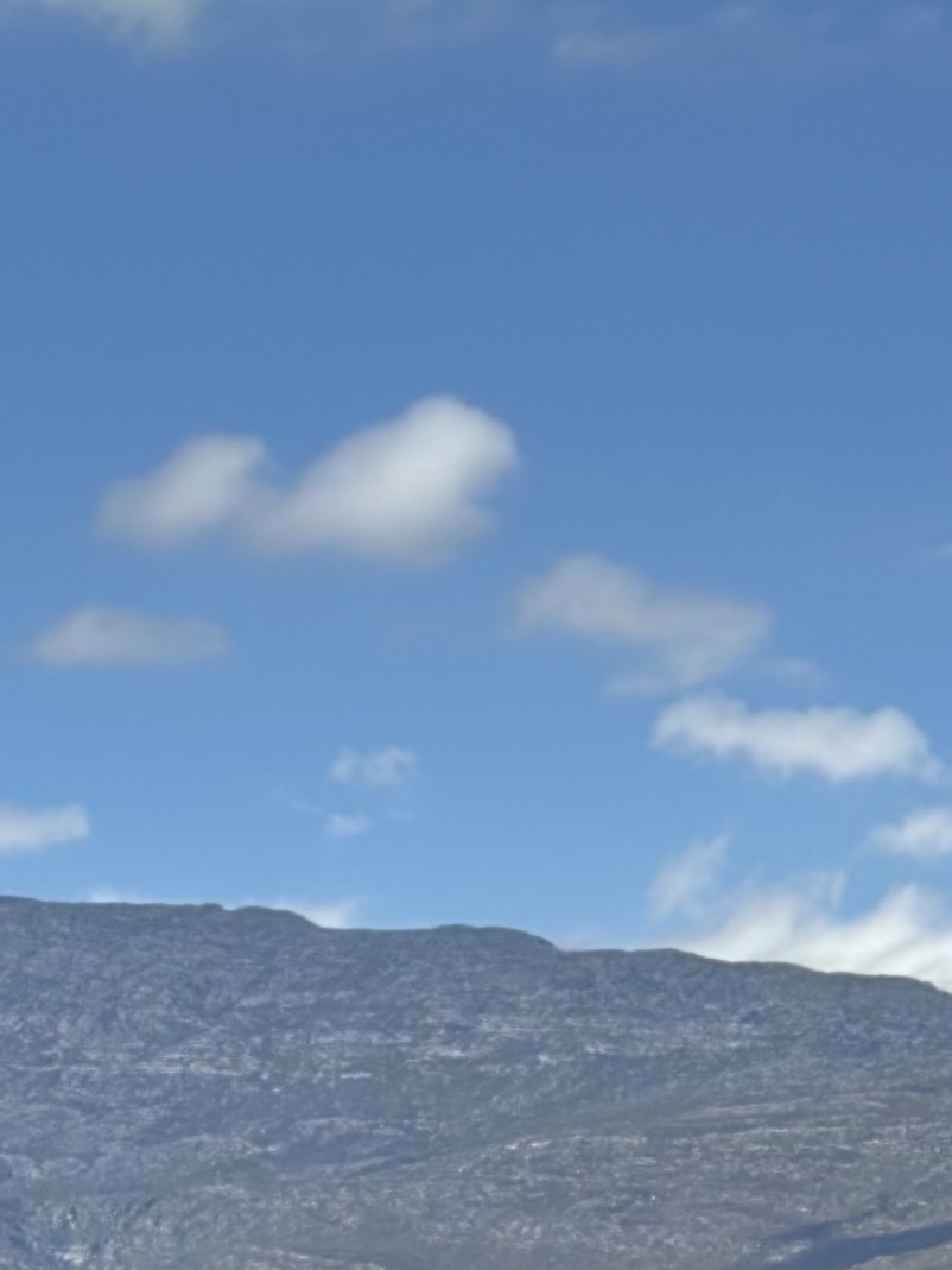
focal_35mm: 181
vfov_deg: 10.8
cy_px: 1458
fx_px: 6636
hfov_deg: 8.2
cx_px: 20
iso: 100
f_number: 1.78
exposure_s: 1/8197
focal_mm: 6.86
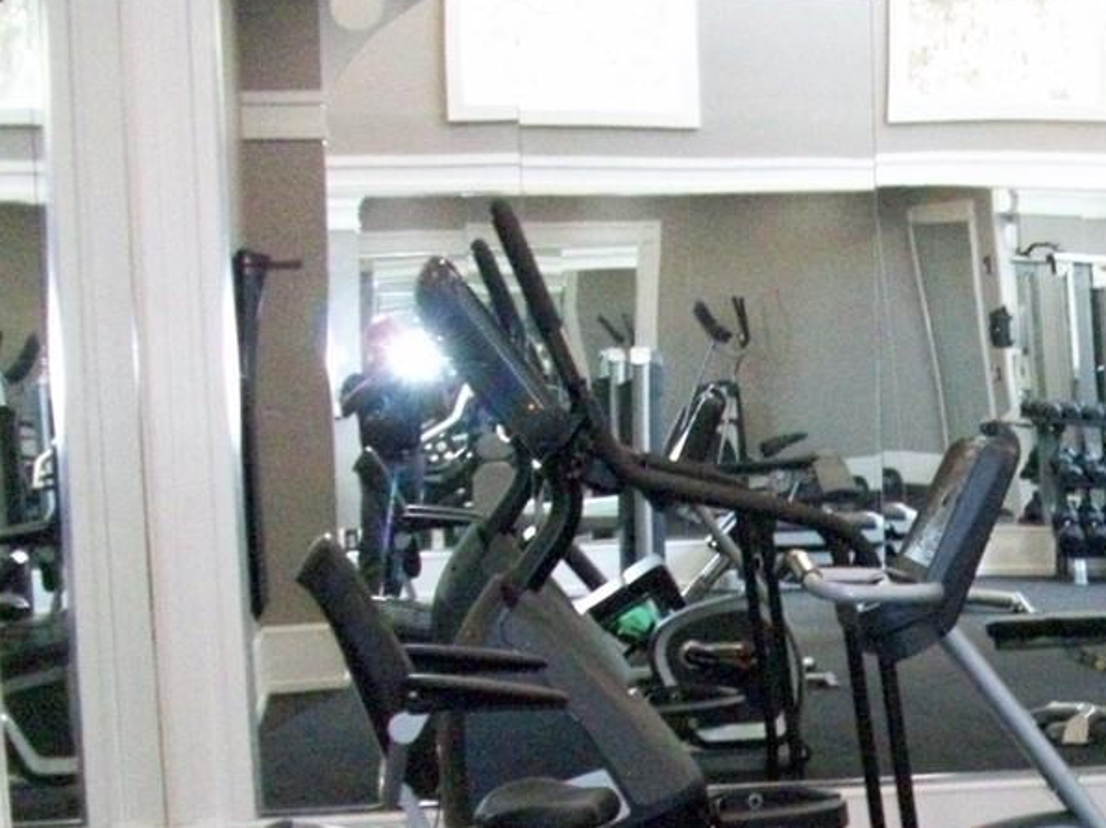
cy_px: 804
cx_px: 1459
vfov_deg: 15.9
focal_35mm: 91
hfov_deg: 19.7
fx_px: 2906
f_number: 2.8
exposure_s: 1/60
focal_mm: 5.7
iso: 320
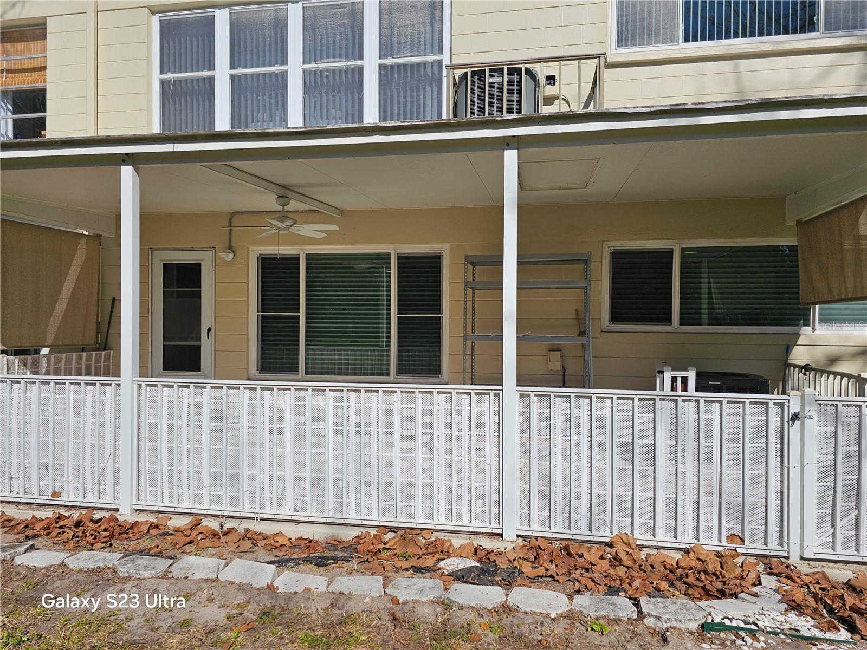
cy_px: 325
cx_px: 434
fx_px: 576
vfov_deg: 58.9
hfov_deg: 73.9
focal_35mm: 23
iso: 12
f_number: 1.7
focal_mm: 6.3
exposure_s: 1/2000
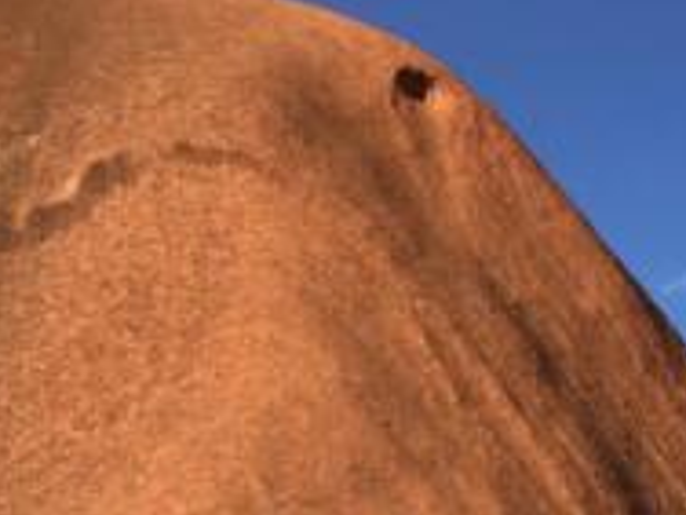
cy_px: 619
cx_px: 748
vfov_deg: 18.2
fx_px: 1526
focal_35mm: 77
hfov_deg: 23.8
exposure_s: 1/1166
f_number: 2.2
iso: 25
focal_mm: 4.15
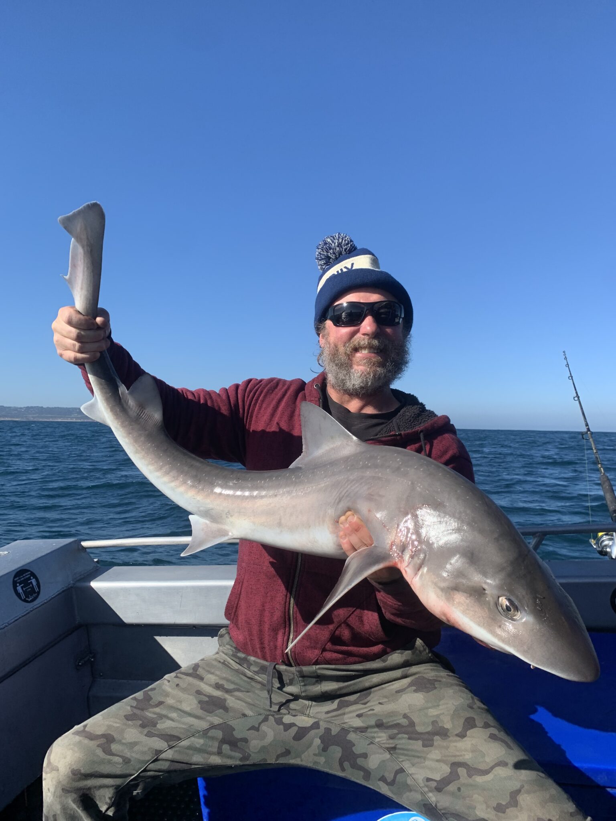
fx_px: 617
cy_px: 410
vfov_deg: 67.3
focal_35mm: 26
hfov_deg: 53.1
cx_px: 308
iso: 25
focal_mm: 4.25
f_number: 1.8
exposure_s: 1/1845
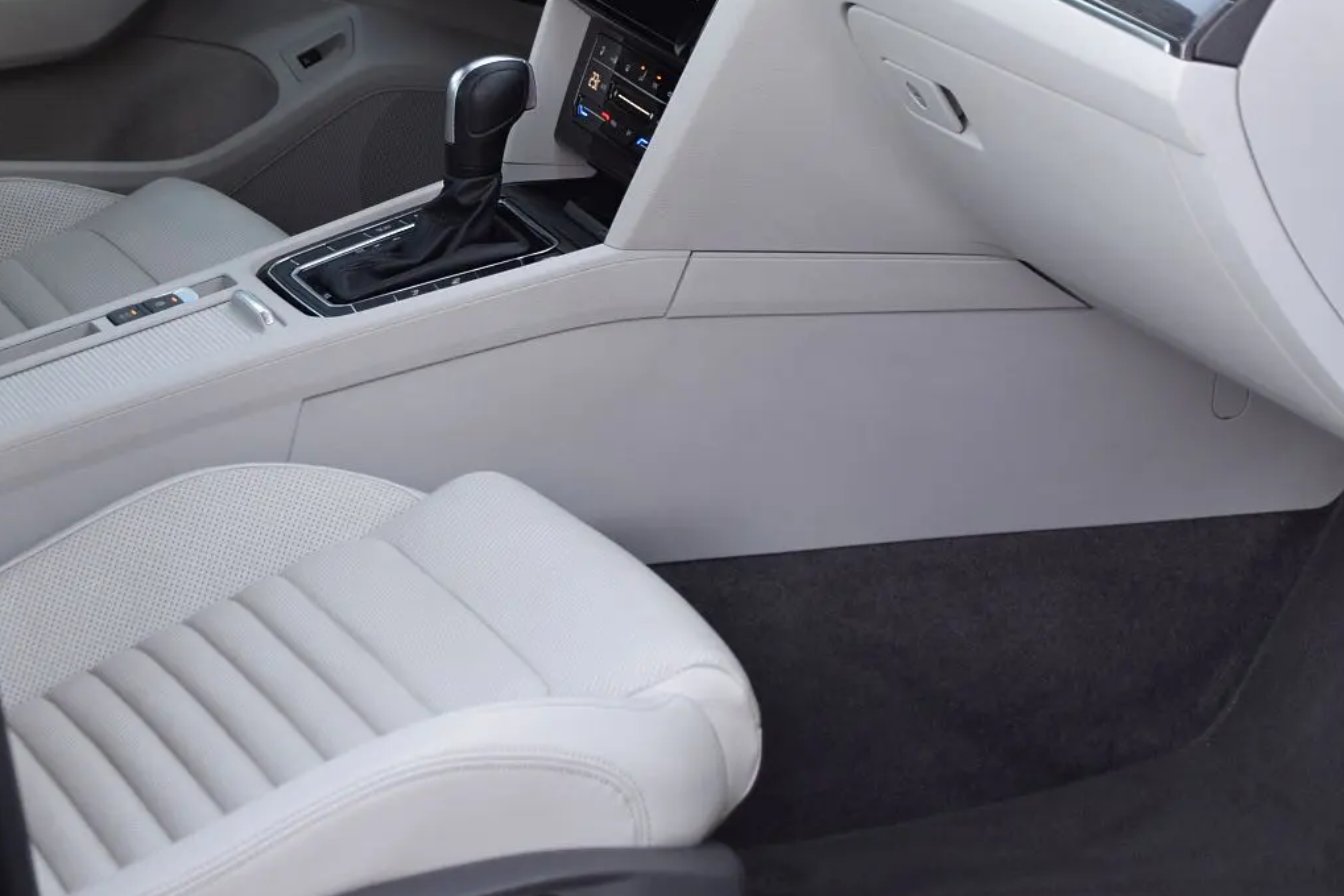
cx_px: 636
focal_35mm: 113
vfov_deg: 12.1
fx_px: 4220
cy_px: 210
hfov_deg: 18.1
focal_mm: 40
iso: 320
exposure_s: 1/60
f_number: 4.5
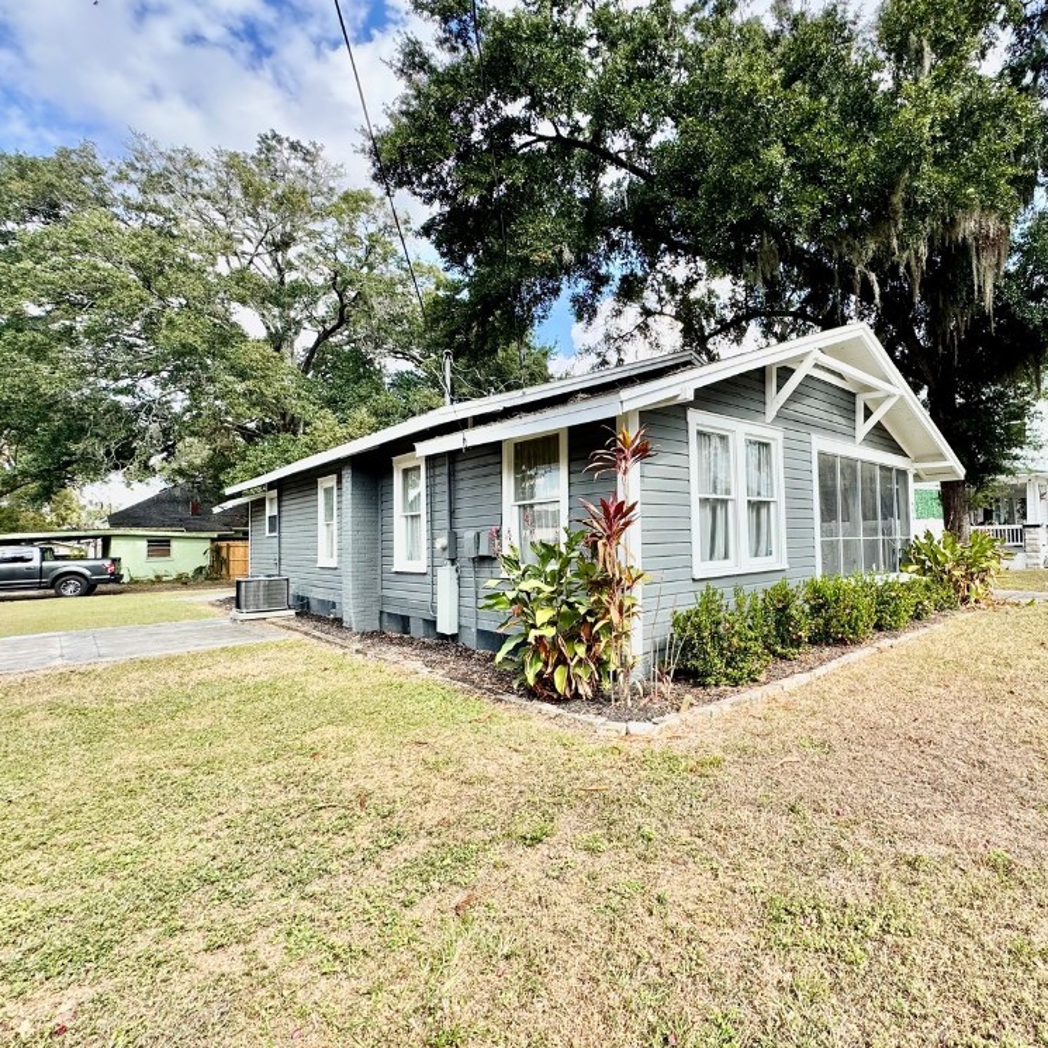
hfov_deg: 82.2
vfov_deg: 84.0
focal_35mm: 17
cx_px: 664
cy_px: 516
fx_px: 582
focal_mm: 2.22
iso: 40
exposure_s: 1/620
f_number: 2.2
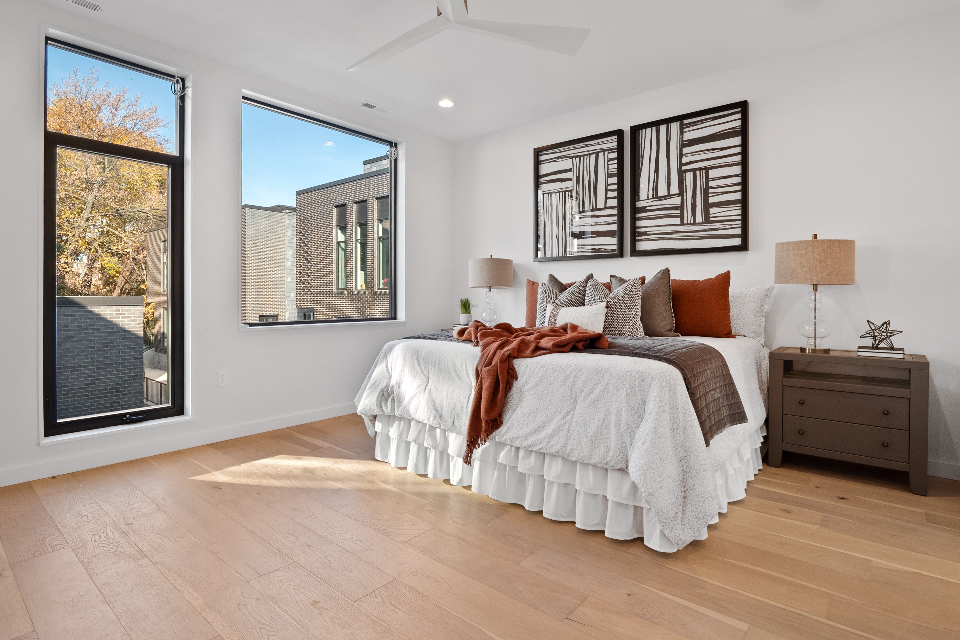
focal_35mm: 17
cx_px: 480
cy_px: 301
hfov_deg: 93.3
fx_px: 453
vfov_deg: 70.4
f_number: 6.3
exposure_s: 1/30
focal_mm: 8
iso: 400
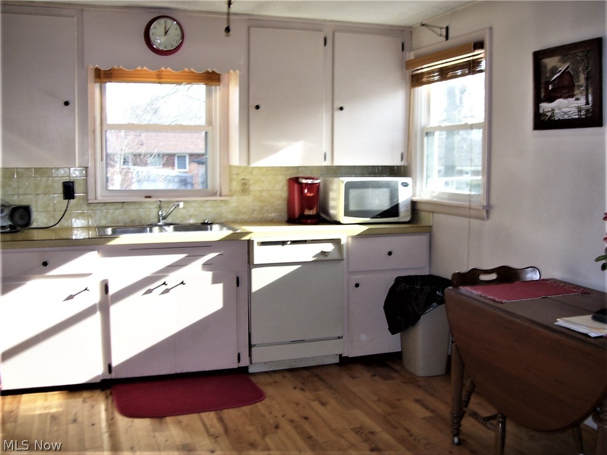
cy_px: 228
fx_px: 631
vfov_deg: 39.6
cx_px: 304
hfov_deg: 51.4
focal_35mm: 36
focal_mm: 6
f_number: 2.7
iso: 80
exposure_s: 1/60
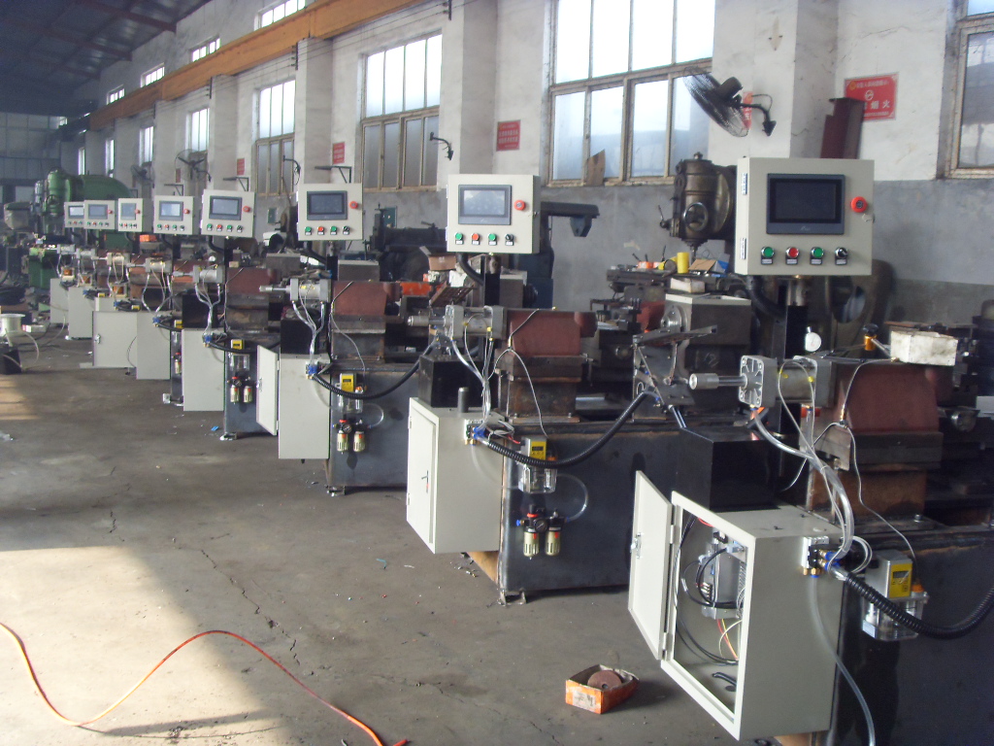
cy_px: 373
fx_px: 1120
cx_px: 497
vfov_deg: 36.8
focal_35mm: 39
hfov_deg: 47.9
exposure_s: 1/45
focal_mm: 6.6
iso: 200
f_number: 3.5
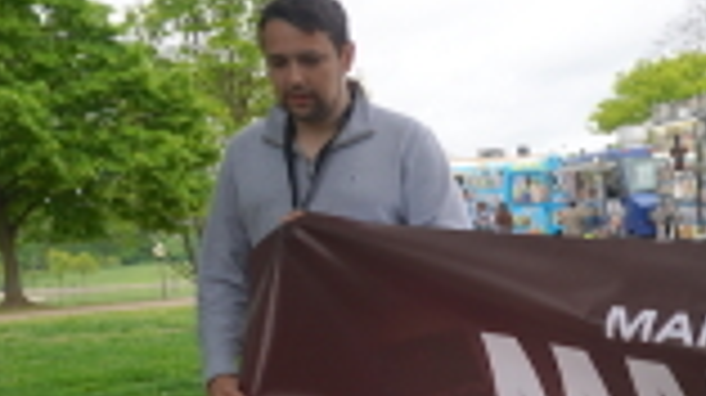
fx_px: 1683
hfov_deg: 22.1
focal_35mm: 90
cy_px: 297
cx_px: 814
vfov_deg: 13.4
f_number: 4
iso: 100
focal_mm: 20
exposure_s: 1/160
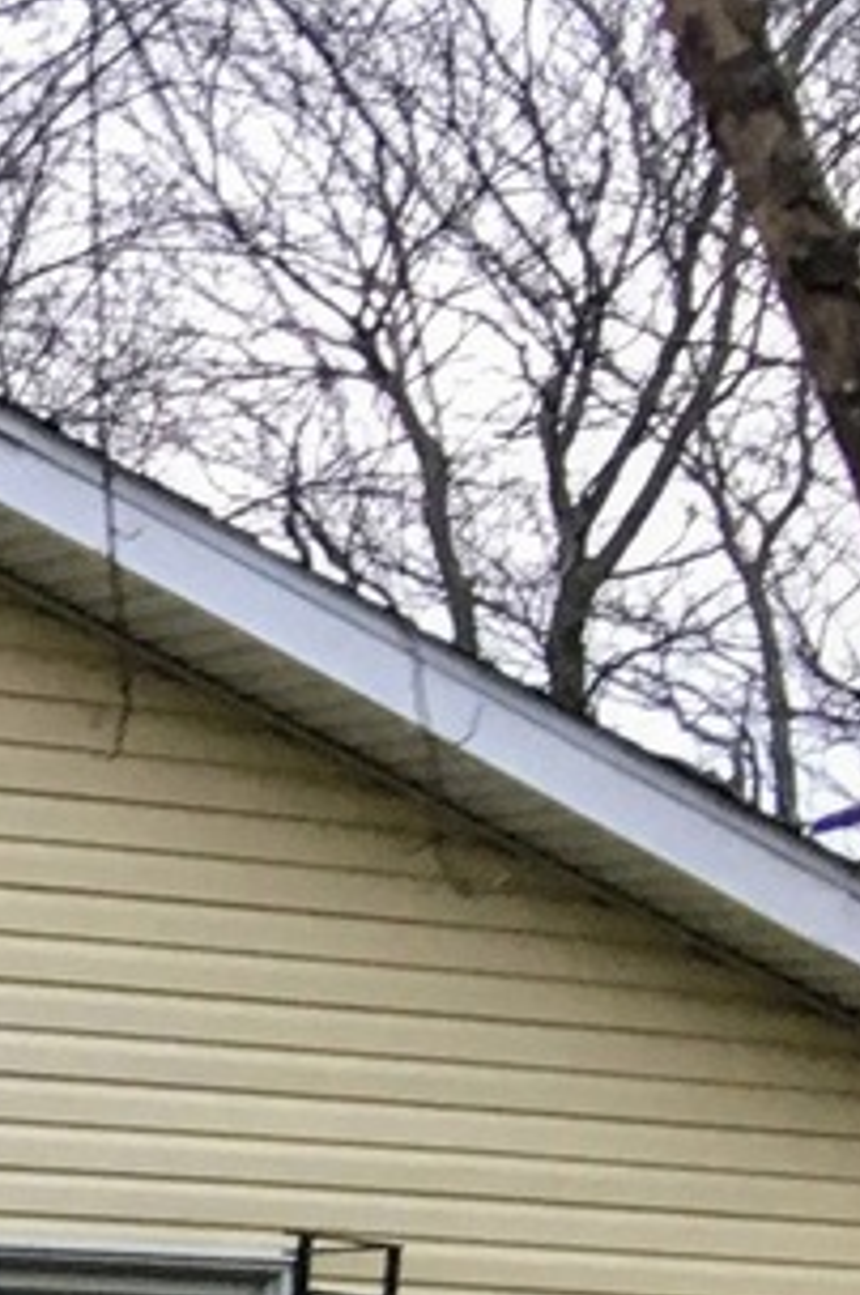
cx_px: -1975
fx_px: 5135
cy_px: 1989
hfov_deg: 7.9
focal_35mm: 143
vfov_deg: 13.5
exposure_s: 1/30
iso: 64
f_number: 2.2
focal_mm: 4.15
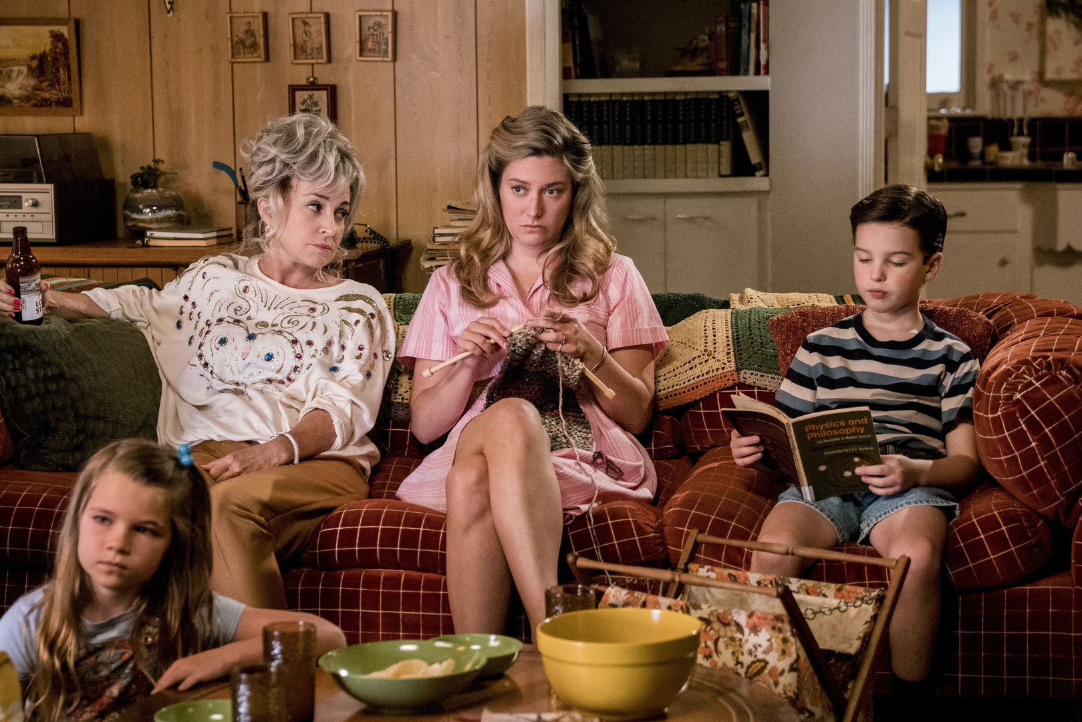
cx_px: 541
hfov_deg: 25.7
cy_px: 361
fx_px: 2375
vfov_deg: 17.3
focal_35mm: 79
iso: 5000
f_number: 2.8
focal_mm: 53
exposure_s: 1/100
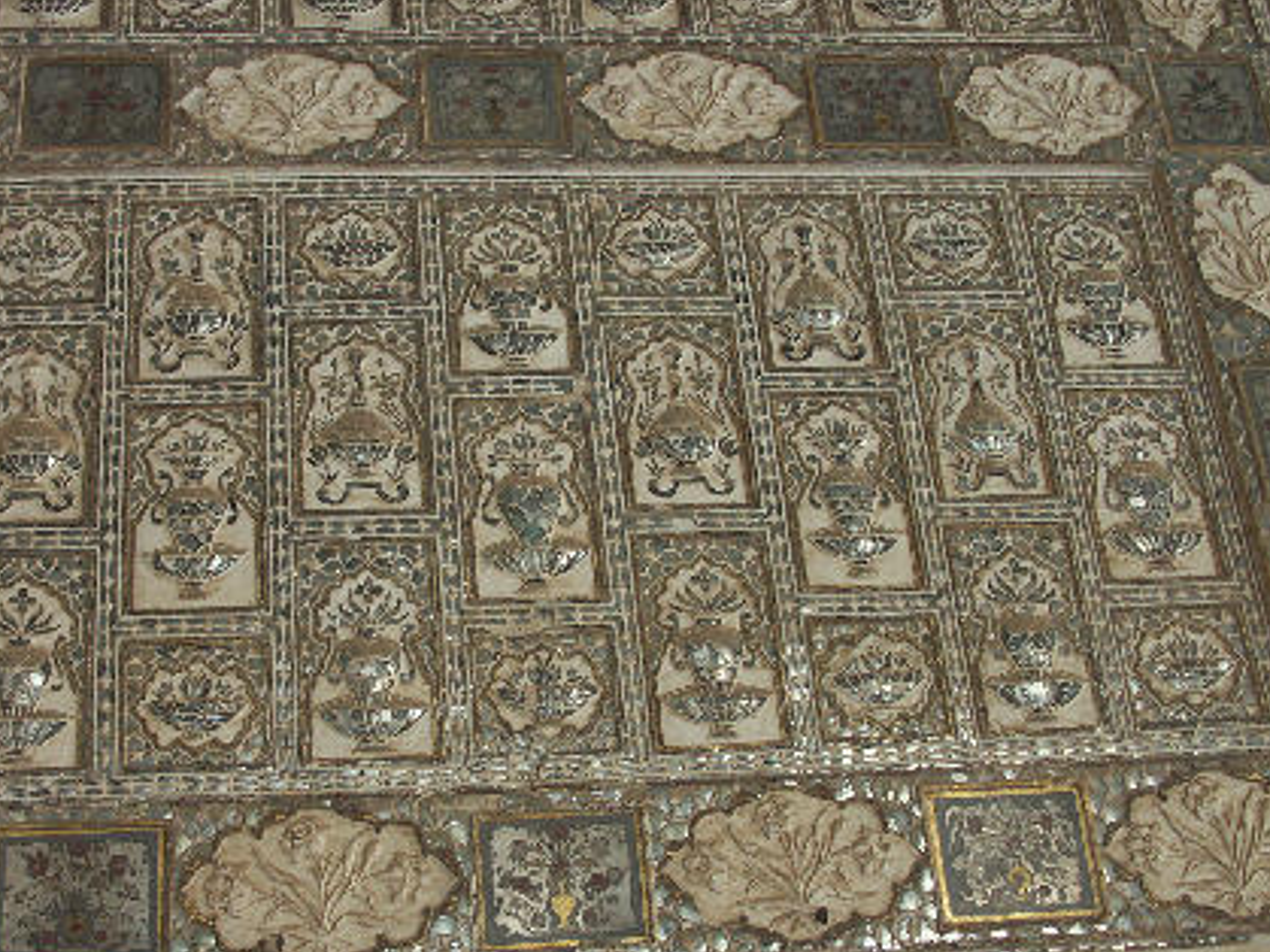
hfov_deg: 44.4
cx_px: 477
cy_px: 576
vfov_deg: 34.2
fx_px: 1540
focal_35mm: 42
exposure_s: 1/60
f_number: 3.2
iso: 100
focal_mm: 8.5
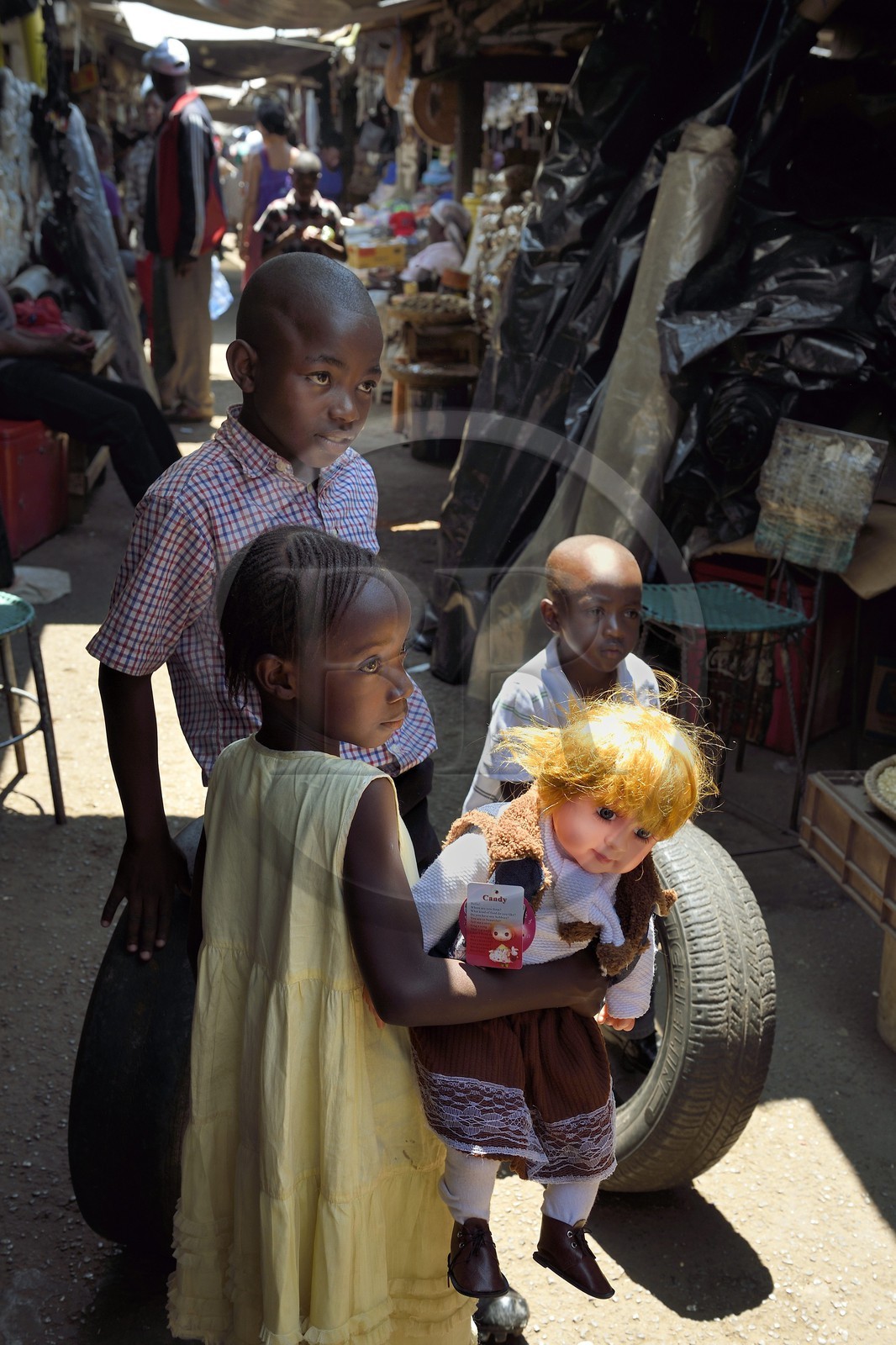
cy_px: 672
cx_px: 448
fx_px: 1494
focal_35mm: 40
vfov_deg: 48.5
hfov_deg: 33.4
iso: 400
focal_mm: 40
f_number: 8
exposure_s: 1/200
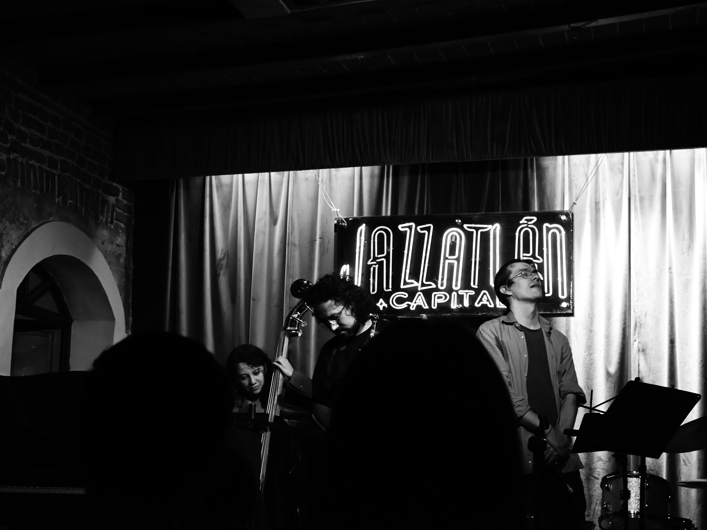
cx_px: 361
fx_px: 1266
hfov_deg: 31.2
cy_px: 266
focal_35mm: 62
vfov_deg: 23.6
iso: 3200
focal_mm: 38
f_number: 6.3
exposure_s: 1/60
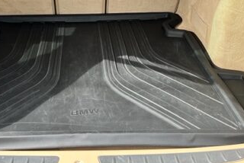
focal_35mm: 54
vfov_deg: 24.7
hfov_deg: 36.4
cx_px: 76
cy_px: 30
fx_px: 366
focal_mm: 5.7
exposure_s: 1/541
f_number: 1.5
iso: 50
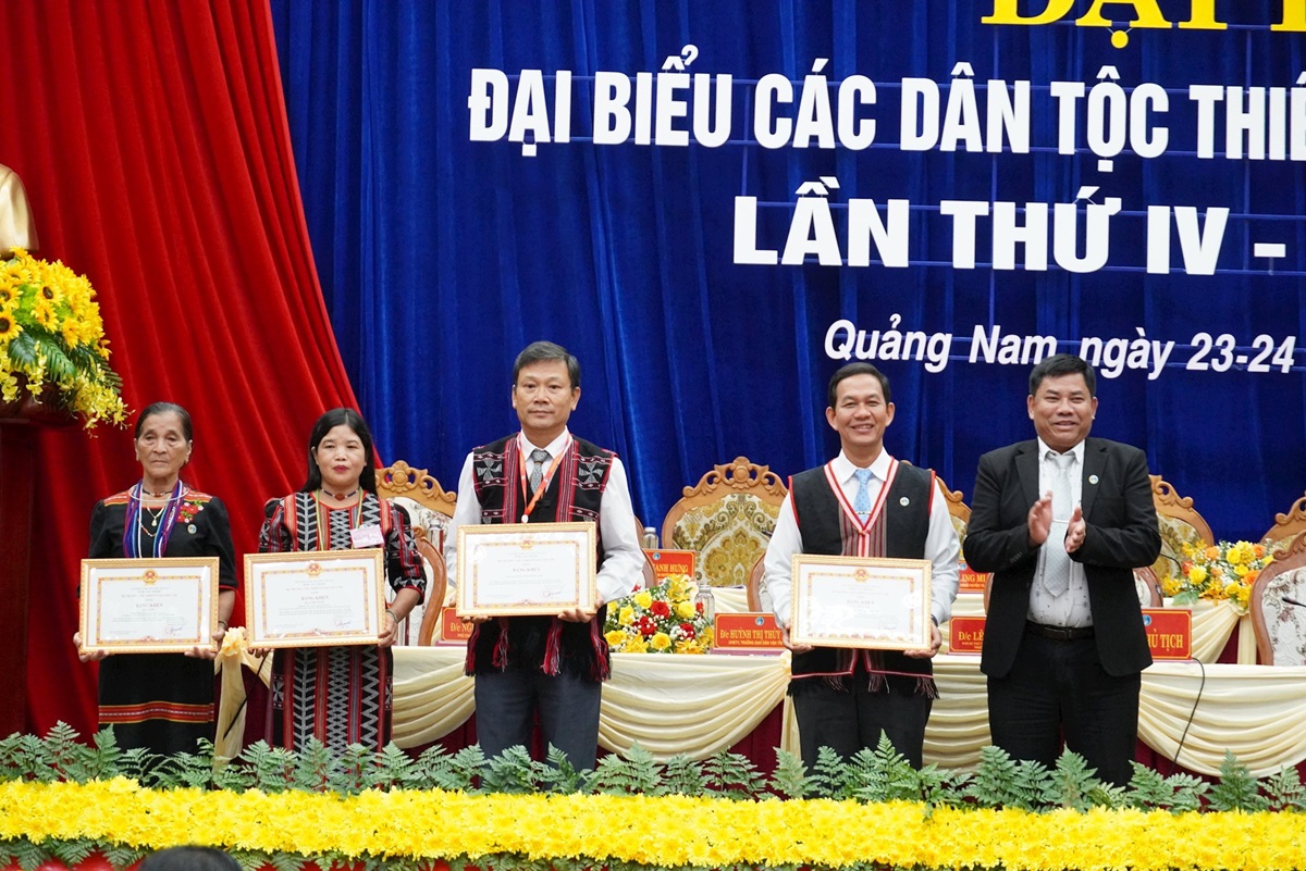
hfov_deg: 17.5
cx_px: 653
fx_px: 4246
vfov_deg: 11.7
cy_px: 436
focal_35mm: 117
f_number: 5.6
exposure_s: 1/125
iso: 3200
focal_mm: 78
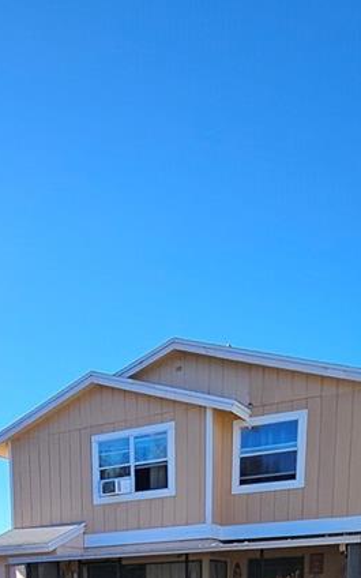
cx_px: 104
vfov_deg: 36.1
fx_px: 614
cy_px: 728
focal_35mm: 39
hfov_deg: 32.3
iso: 32
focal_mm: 1.74
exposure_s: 1/801
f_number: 2.2
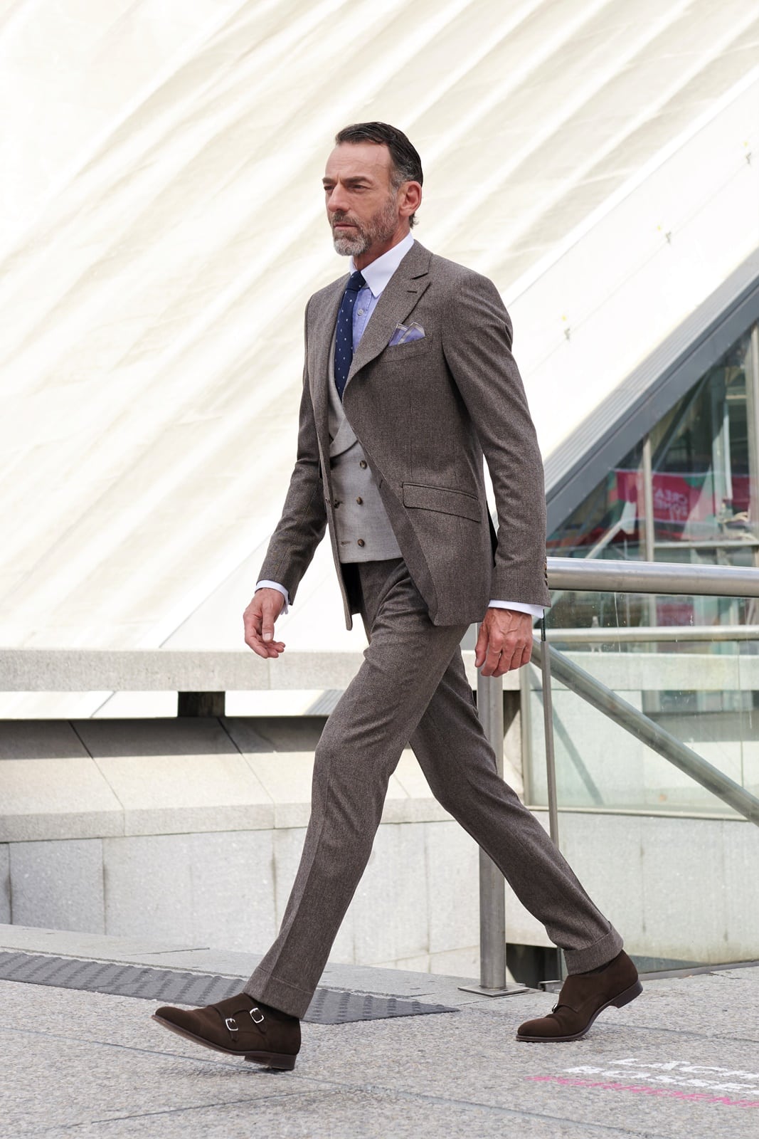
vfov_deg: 41.1
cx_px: 380
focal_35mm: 48
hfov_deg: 28.1
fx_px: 1518
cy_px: 570
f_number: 4
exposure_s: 1/640
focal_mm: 48
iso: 200
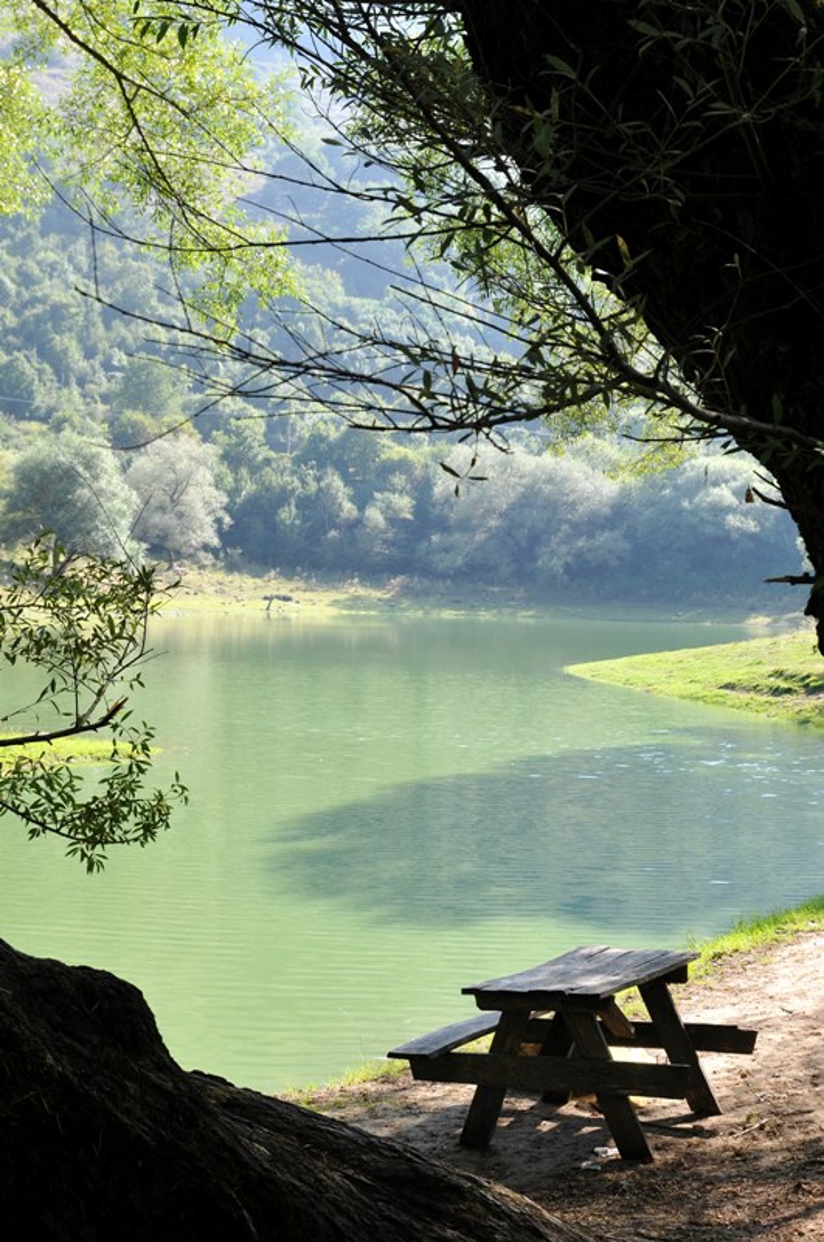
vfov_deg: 38.9
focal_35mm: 51
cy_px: 621
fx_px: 1756
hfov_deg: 26.4
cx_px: 412
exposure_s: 1/100
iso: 200
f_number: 8
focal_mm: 34
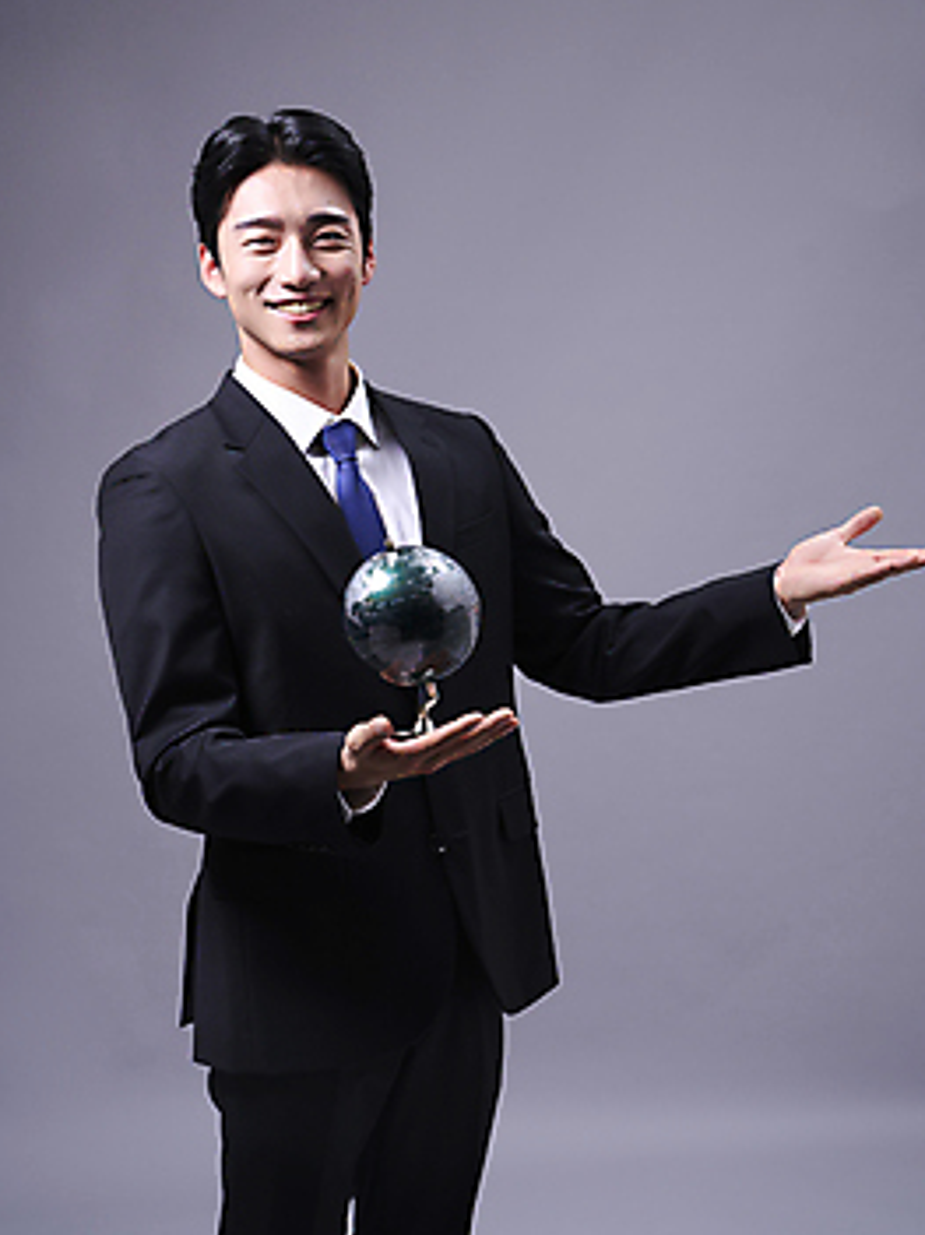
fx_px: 2032
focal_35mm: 57
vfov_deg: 33.8
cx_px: 462
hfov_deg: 25.6
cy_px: 566
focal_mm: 52
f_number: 5.6
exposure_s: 1/125
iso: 160
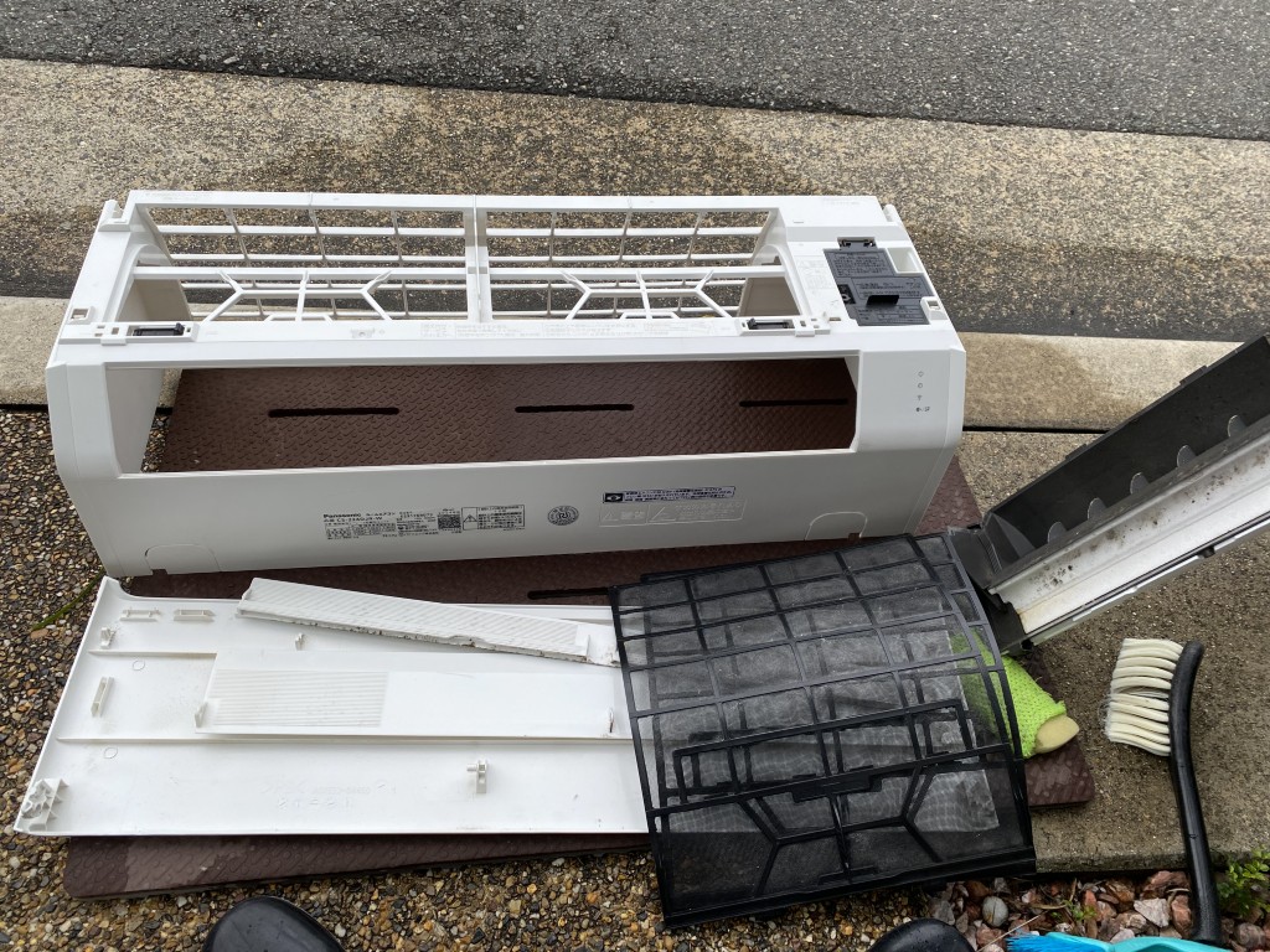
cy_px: 476
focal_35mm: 26
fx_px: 954
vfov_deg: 53.1
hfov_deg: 67.3
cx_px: 635
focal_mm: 4.25
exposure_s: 1/733
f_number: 1.8
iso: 32
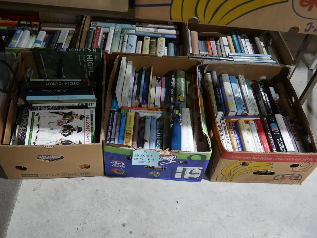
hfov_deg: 56.8
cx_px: 158
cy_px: 119
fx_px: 293
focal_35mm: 32
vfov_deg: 44.2
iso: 500
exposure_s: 1/60
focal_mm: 16
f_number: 3.6
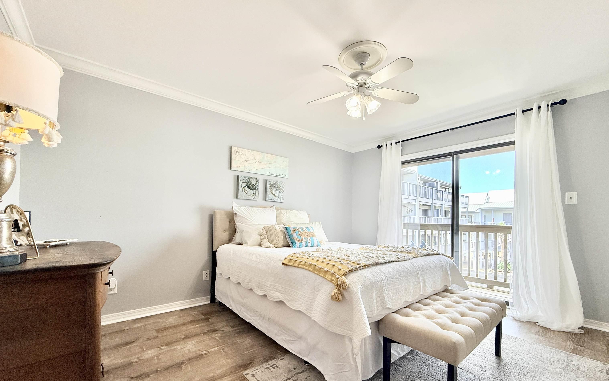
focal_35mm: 15
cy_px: 218
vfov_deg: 74.4
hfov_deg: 101.5
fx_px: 249
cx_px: 302
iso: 100
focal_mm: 2.22
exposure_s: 1/120
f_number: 2.2
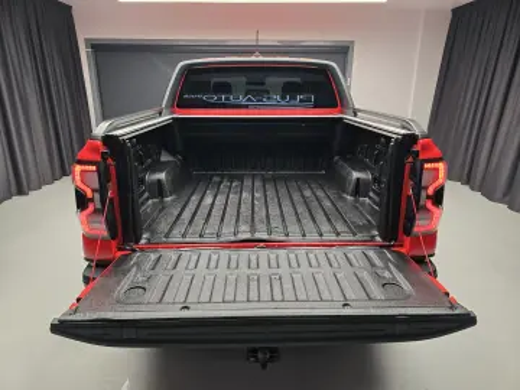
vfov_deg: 58.9
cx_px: 260
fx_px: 346
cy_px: 195
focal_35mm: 23
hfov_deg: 73.9
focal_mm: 6.3
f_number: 1.7
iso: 64
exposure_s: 1/54.3
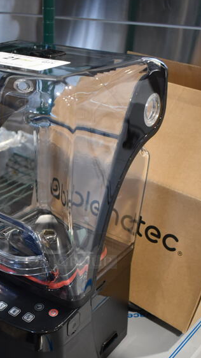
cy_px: 235
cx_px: 46
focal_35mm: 46
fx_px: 436
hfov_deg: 25.6
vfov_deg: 44.0
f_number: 3.5
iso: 560
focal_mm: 18
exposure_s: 1/30
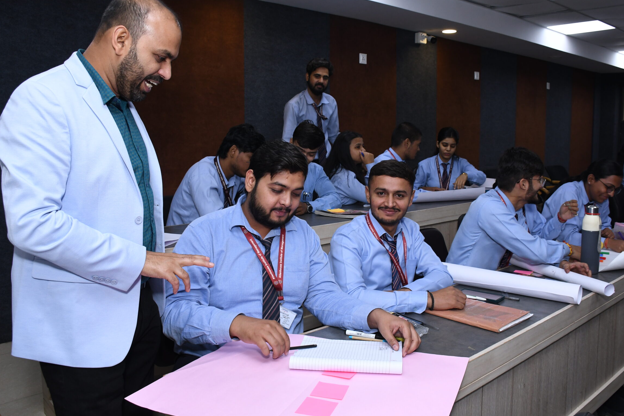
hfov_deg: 61.9
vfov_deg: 43.5
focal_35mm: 30
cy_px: 187
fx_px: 520
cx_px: 330
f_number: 6.3
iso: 800
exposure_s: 1/160
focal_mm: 18
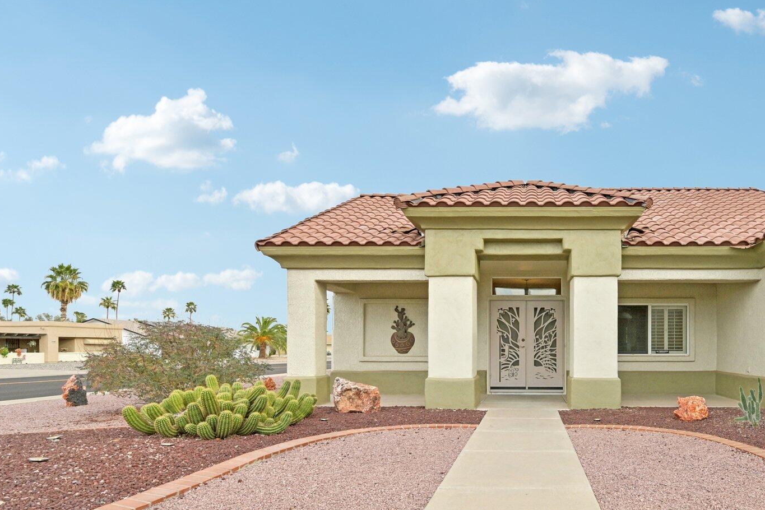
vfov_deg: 57.7
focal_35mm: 21
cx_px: 523
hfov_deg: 78.0
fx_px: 446
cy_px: 354
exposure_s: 1/250
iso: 180
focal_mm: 14
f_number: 8
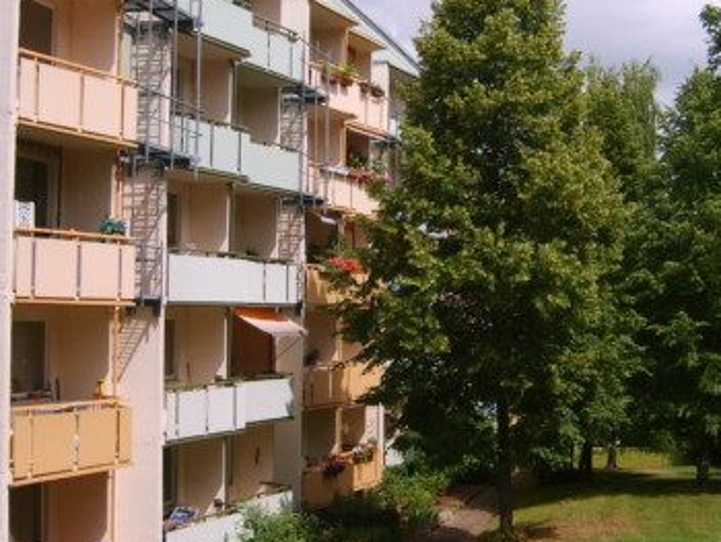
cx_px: 451
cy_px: 274
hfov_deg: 32.0
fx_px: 1251
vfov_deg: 24.4
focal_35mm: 60
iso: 50
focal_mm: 5.8
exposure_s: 1/1000
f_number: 2.8
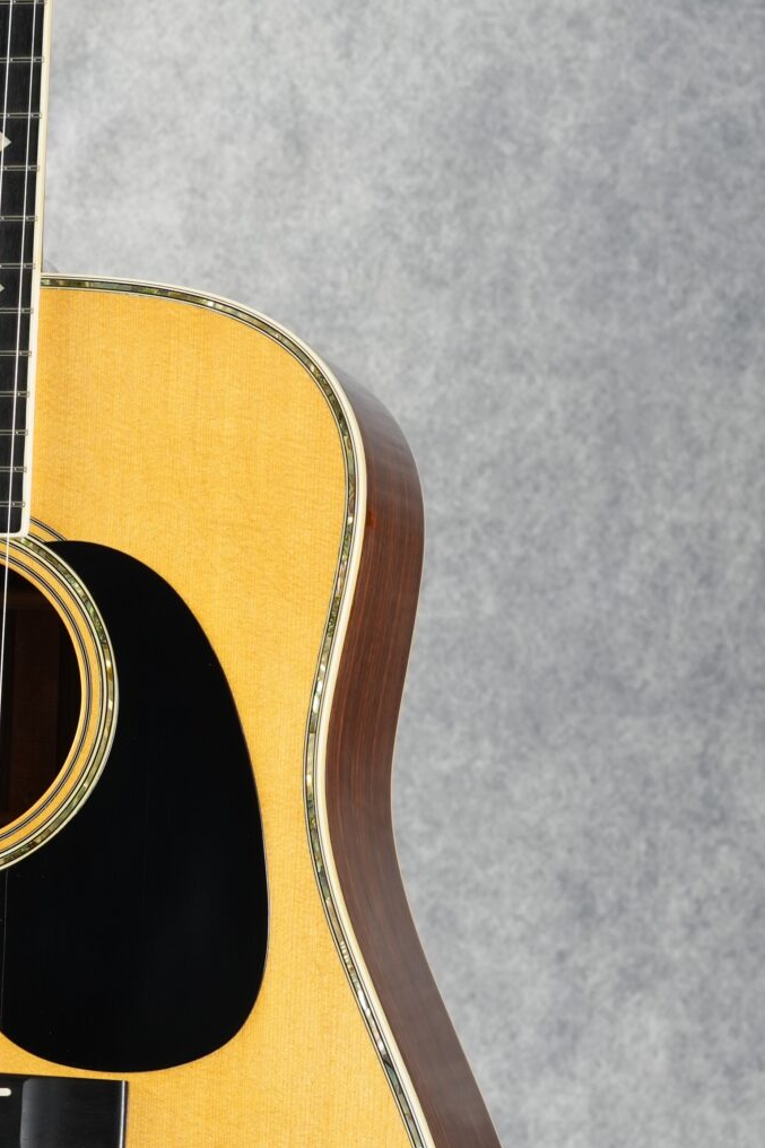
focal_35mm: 126
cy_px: 356
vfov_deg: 16.2
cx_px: -63
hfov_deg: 10.7
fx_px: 4017
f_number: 6.3
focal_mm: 50
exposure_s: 1/1.6
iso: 400
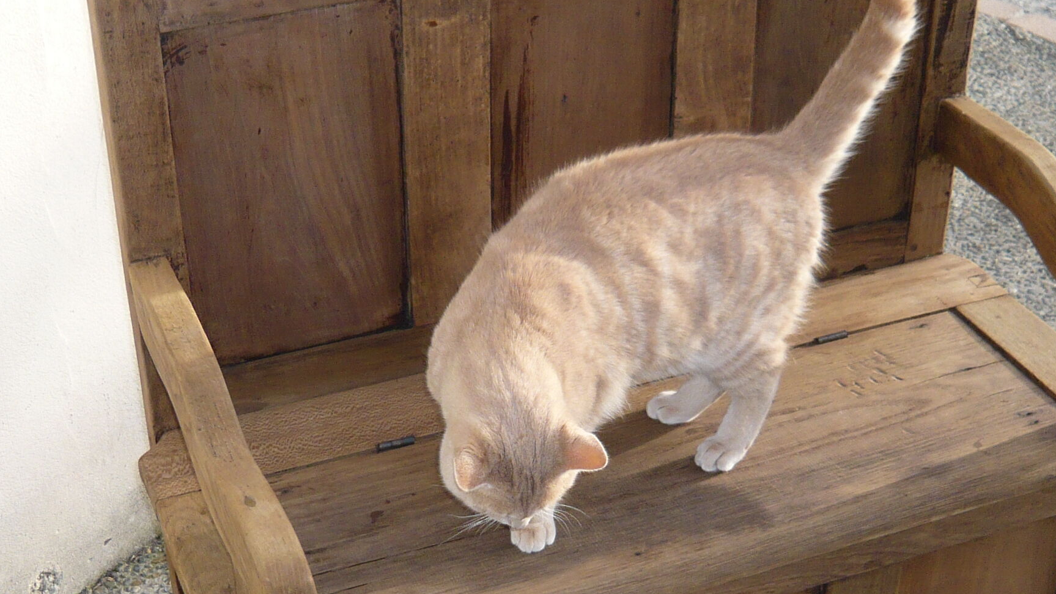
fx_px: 1736
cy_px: 414
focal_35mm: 62
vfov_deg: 19.3
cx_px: 543
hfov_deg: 33.8
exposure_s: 1/320
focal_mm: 5.2
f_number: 3
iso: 100
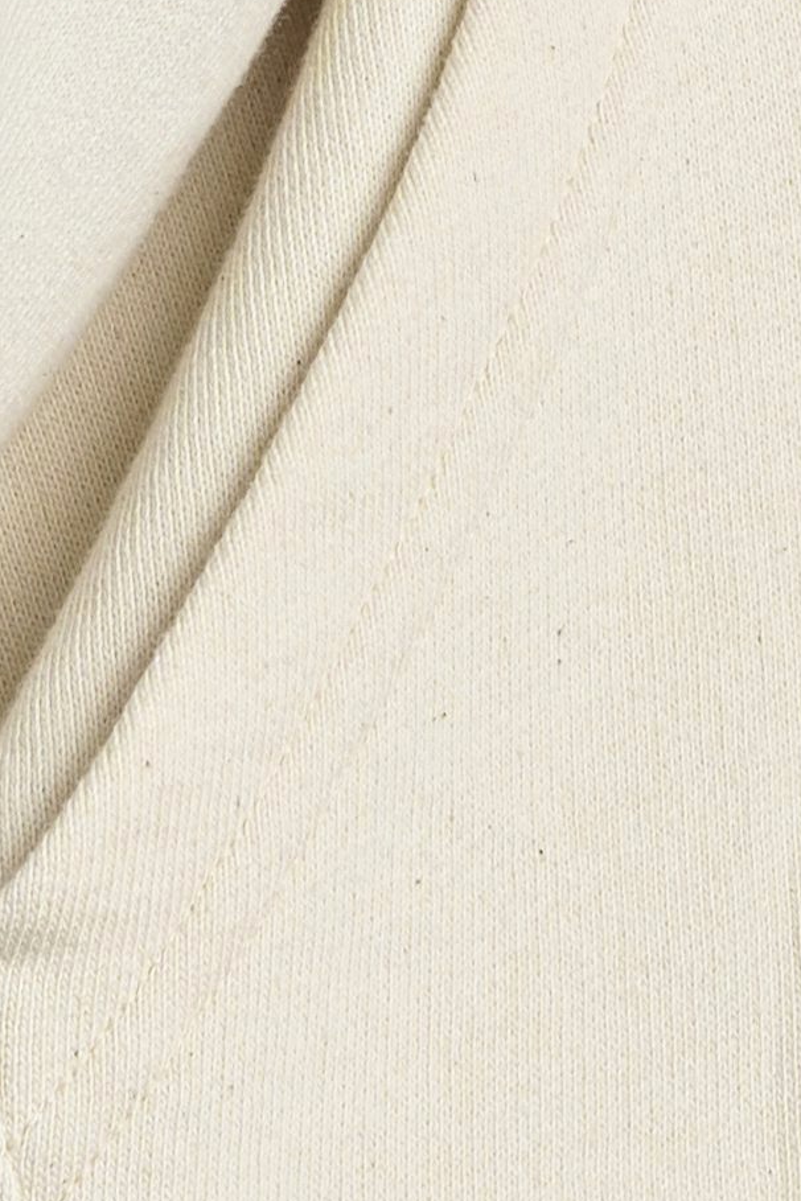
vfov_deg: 4.0
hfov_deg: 2.7
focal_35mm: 511
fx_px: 17053
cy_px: -1551
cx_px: 645
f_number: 9
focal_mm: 50
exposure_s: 1/160
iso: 320
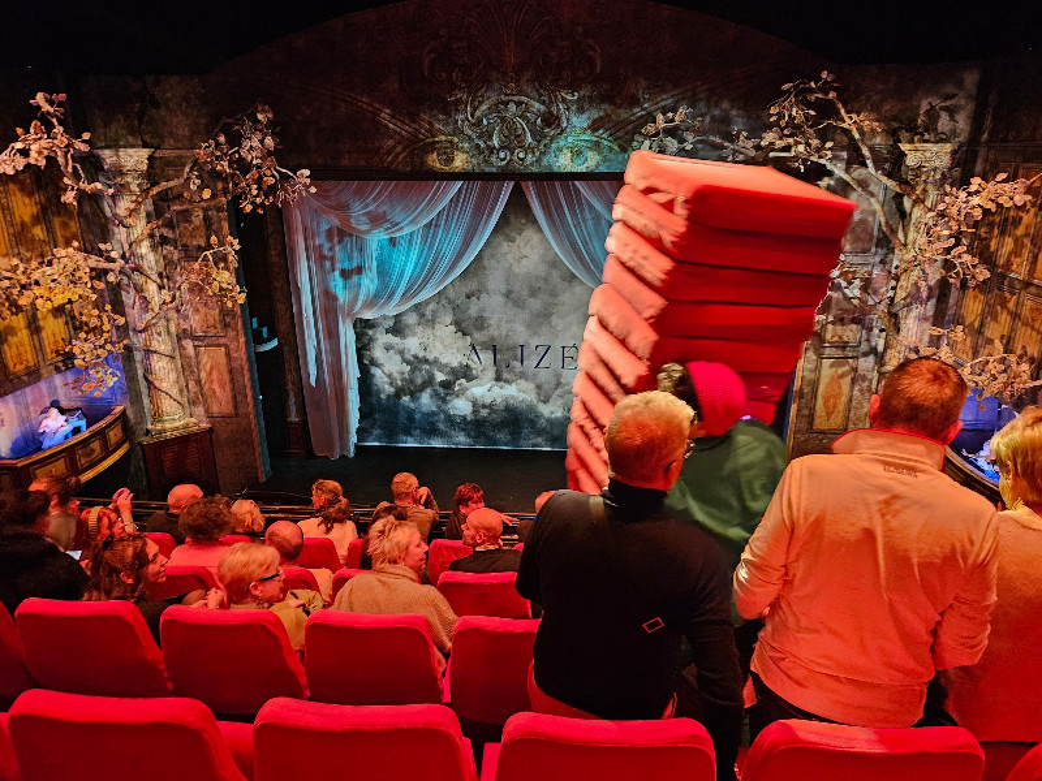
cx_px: 521
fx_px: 692
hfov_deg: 73.9
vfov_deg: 58.9
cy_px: 390
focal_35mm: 23
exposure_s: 1/33.3
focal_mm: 5.4
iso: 640
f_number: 1.8
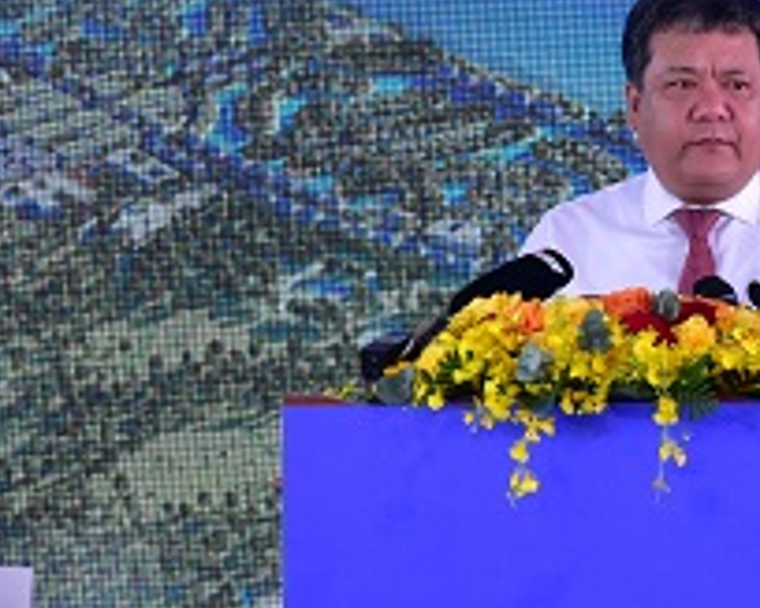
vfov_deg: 4.7
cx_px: 719
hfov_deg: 5.8
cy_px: 220
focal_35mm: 331
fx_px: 7442
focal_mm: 120
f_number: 10
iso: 3200
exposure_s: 1/800
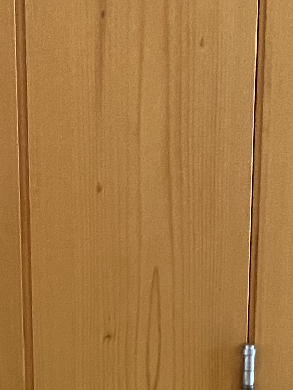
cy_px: 728
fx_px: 1580
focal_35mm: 140
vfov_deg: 12.7
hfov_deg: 10.6
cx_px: 102
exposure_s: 1/50
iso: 500
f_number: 1.8
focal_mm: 4.25
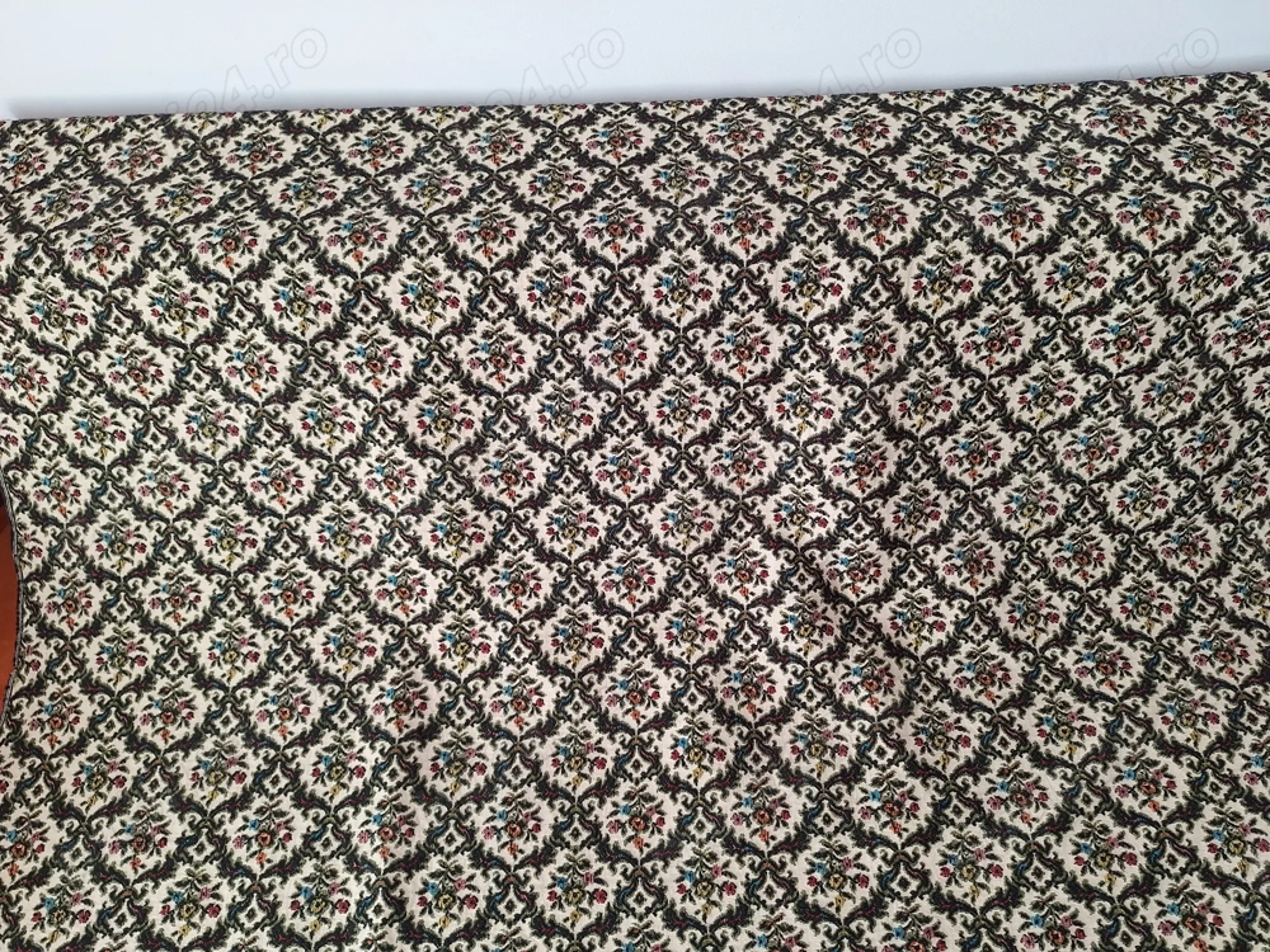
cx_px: 635
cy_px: 476
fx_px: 844
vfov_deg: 58.9
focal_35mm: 23
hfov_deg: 73.9
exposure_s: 1/50
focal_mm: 5.54
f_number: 1.8
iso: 50
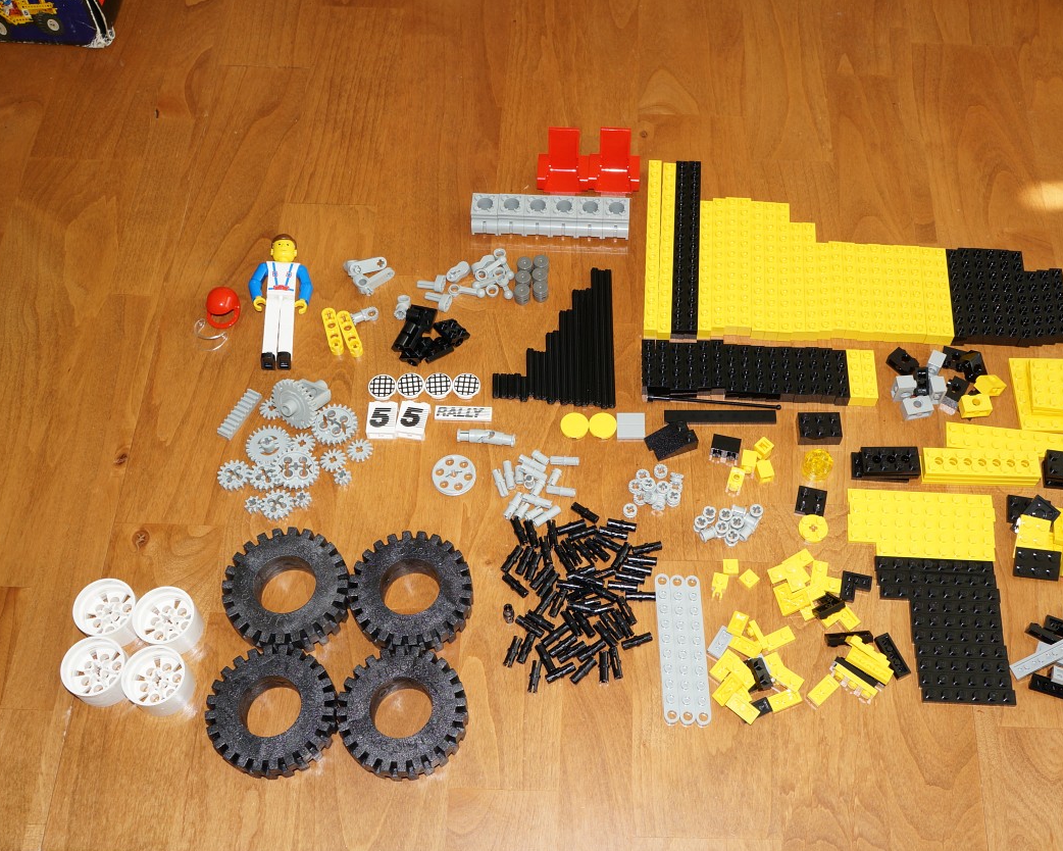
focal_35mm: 38
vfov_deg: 39.2
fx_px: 1196
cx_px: 609
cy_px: 430
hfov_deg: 47.8
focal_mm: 22
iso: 200
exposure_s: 1/60
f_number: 8
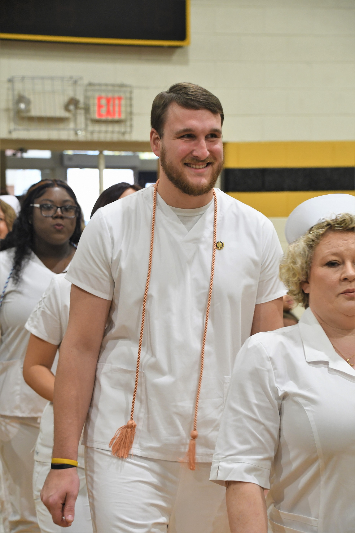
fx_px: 1442
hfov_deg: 14.0
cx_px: 178
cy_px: 266
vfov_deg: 20.9
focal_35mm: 98
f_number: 6.3
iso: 1000
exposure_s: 1/80
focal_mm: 65
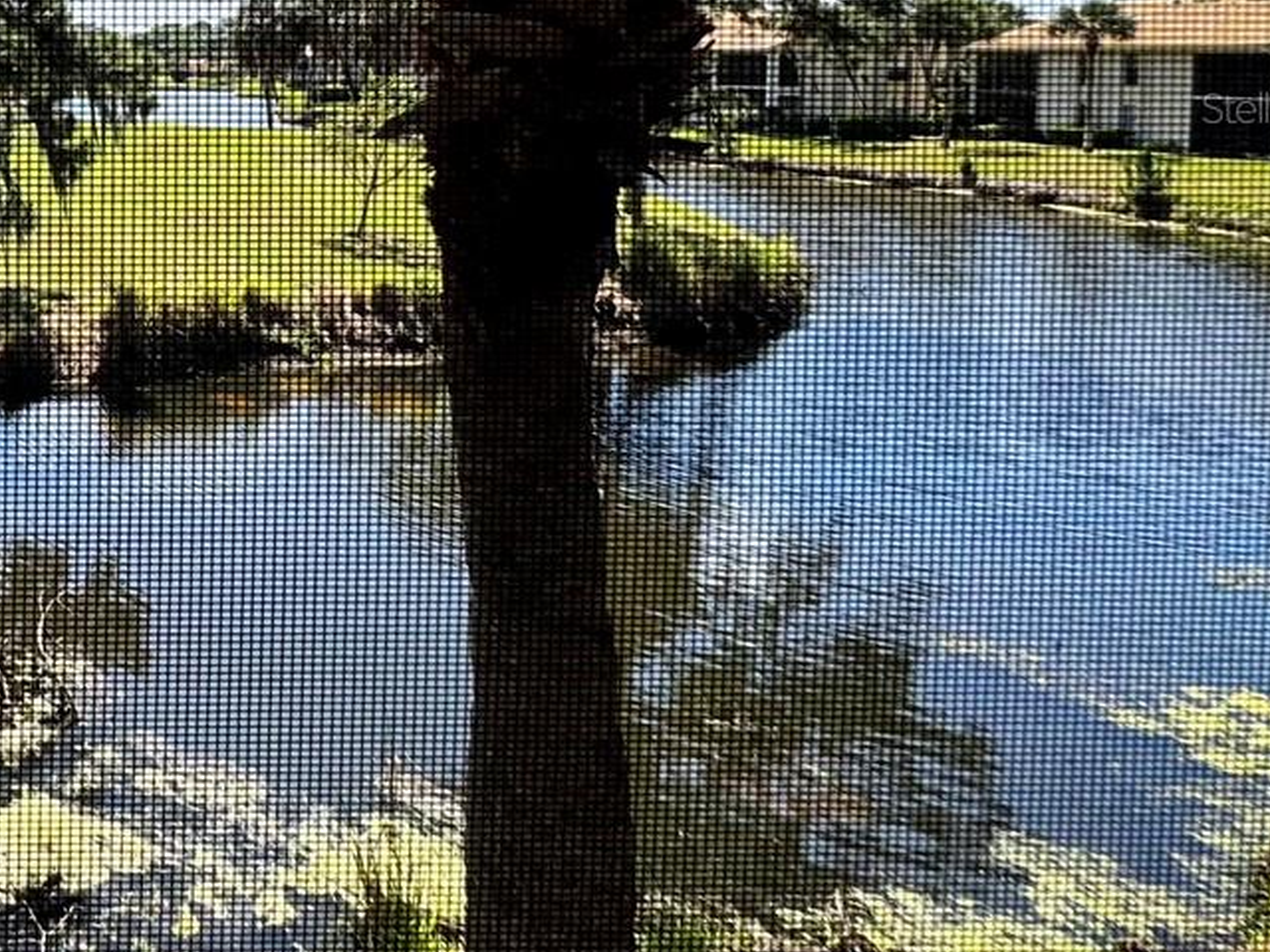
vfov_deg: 38.1
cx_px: -198
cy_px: 107
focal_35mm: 35
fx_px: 1284
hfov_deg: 40.0
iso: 40
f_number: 2.2
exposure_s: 1/565
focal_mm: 2.22
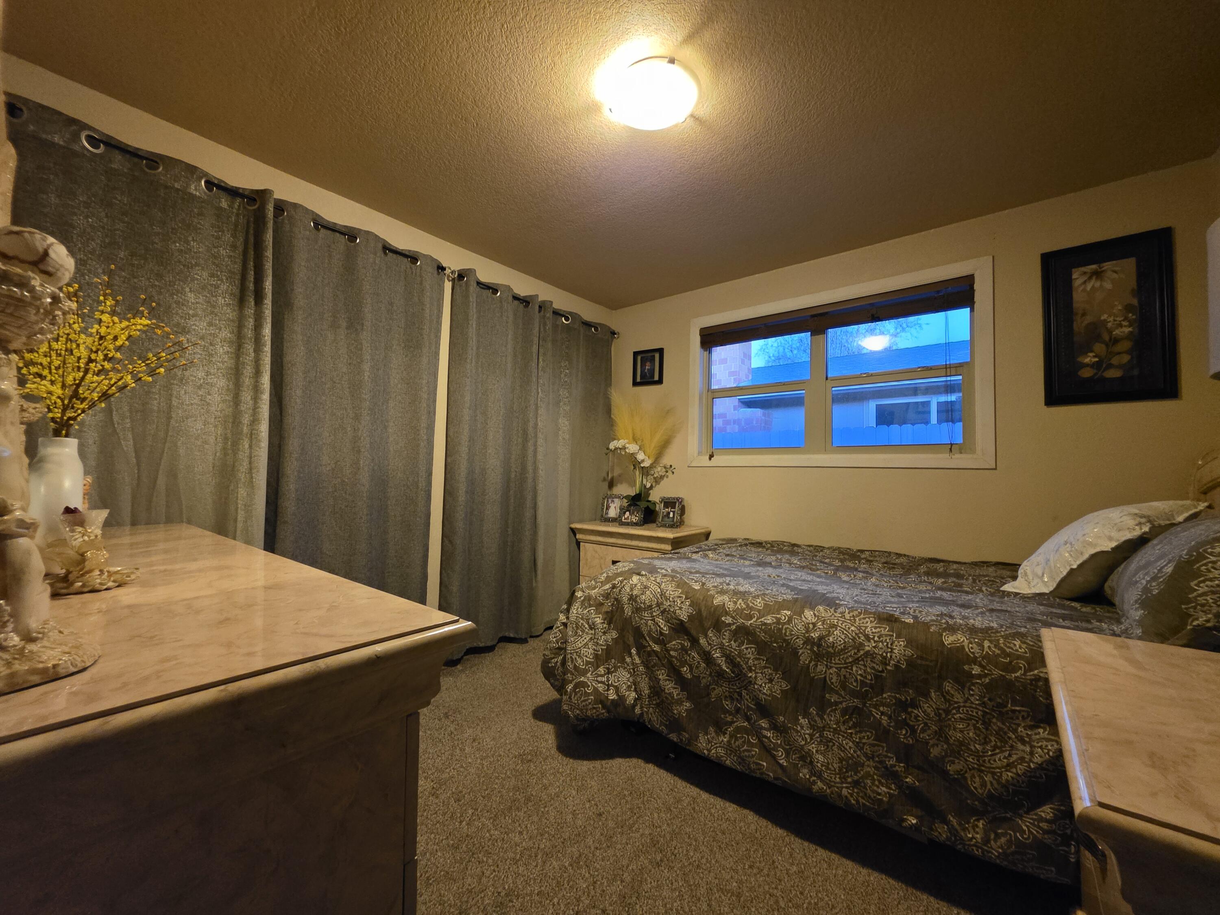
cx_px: 610
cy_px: 458
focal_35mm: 13
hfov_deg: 106.2
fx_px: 458
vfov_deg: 89.9
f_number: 1.9
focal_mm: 2.2
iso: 1000
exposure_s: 1/60
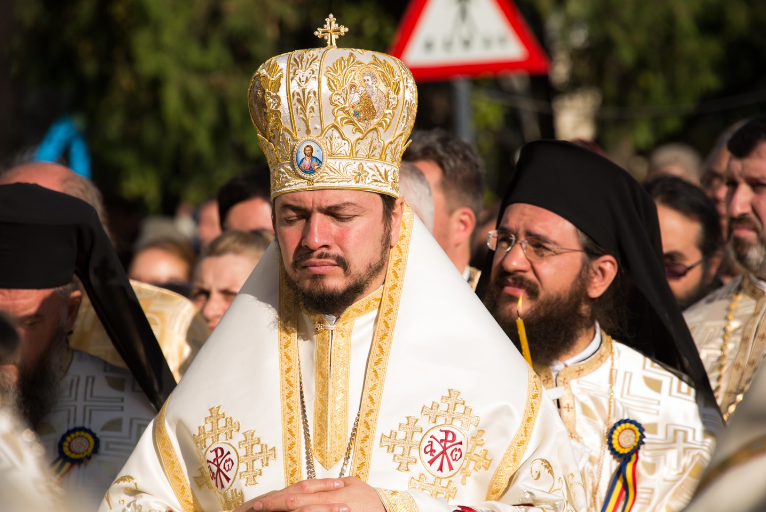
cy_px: 256
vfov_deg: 4.6
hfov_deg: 6.9
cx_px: 383
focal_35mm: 300
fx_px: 6386
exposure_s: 1/125
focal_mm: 300
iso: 100
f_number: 8
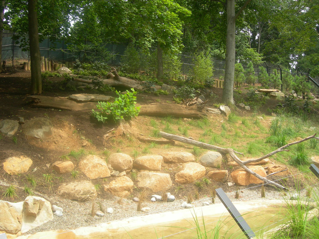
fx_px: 350
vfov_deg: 37.7
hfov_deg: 49.0
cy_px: 120
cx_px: 160
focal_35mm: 38
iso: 50
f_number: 2.8
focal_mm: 7.8
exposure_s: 1/182
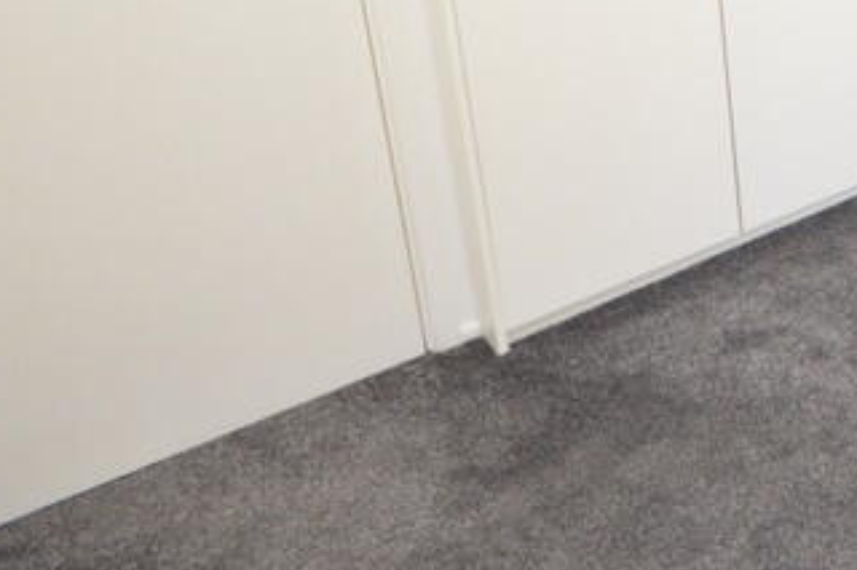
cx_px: 1122
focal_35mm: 48
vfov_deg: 25.1
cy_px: -124
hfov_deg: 31.4
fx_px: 1142
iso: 640
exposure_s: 1/60
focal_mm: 10
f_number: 4
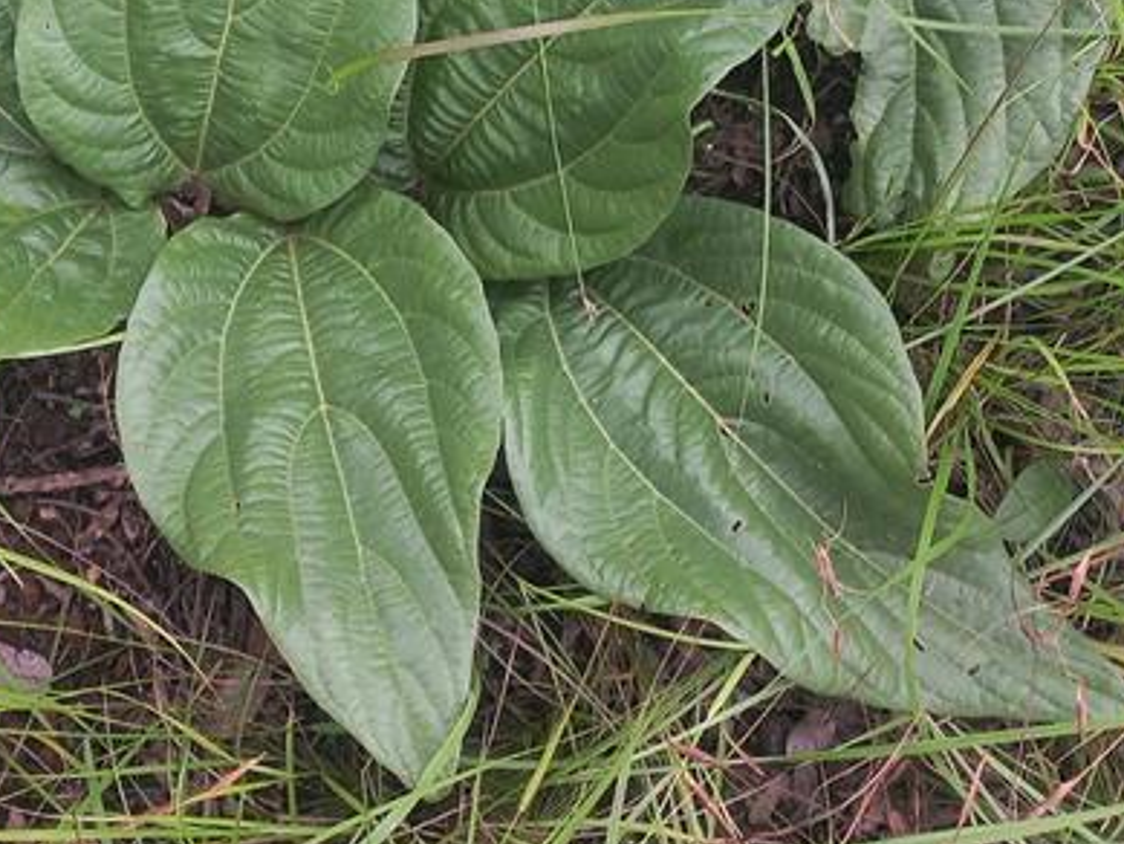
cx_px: 340
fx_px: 2014
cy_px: -81
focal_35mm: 62
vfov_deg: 22.4
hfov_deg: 30.9
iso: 40
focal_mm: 4.6
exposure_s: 1/50
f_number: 1.8
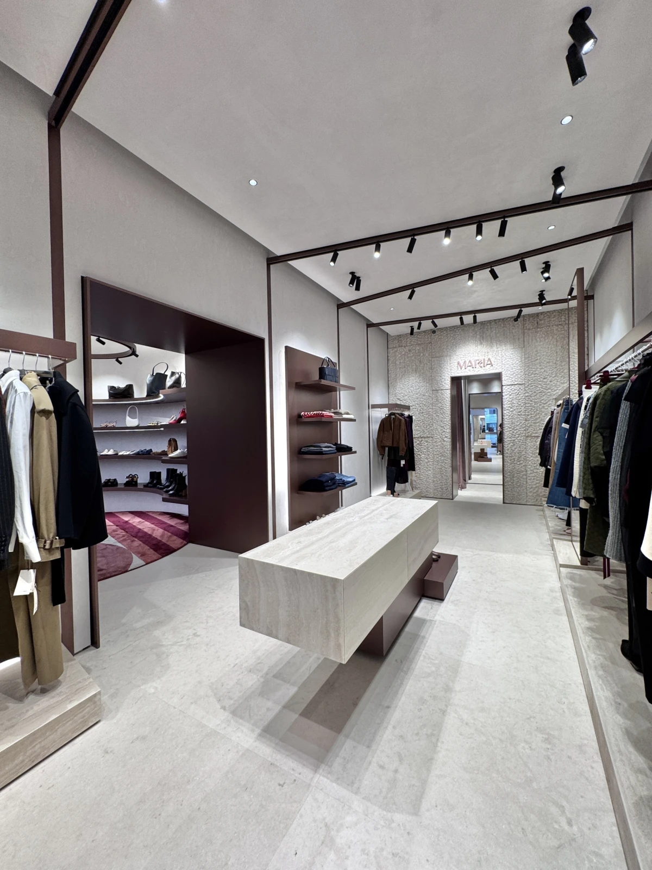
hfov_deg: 85.7
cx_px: 326
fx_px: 352
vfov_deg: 102.1
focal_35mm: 14
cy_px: 435
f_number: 2.2
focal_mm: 2.22
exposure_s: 1/100
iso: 80
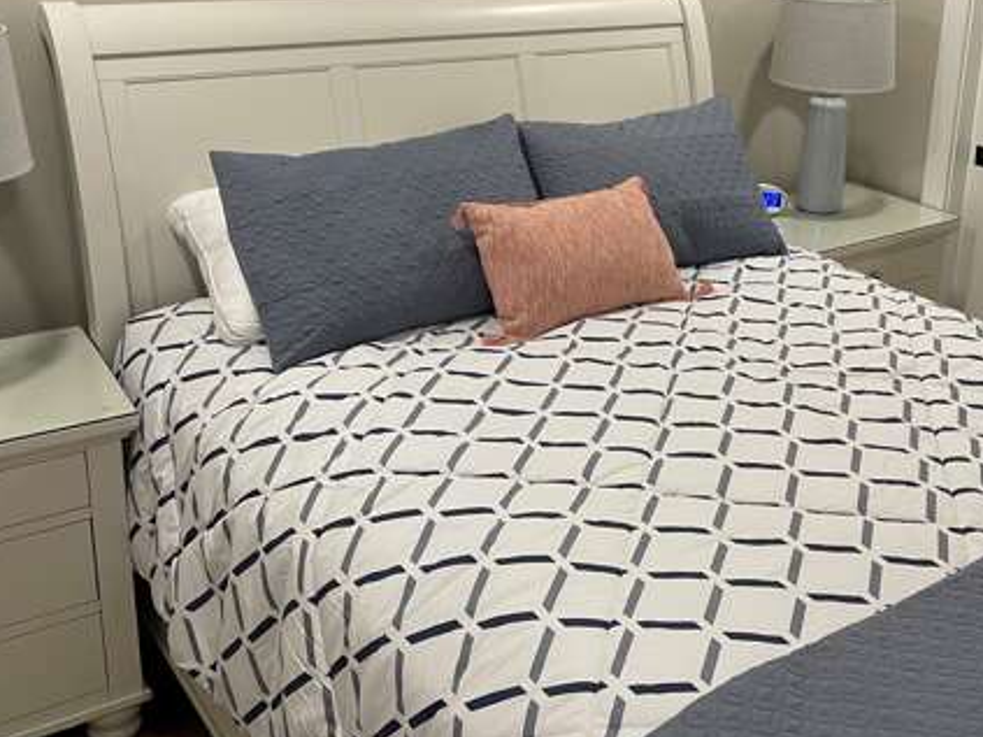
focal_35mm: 42
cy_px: 228
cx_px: 710
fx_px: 1192
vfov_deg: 33.9
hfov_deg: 43.7
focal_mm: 4.2
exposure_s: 1/60
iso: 80
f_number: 1.6
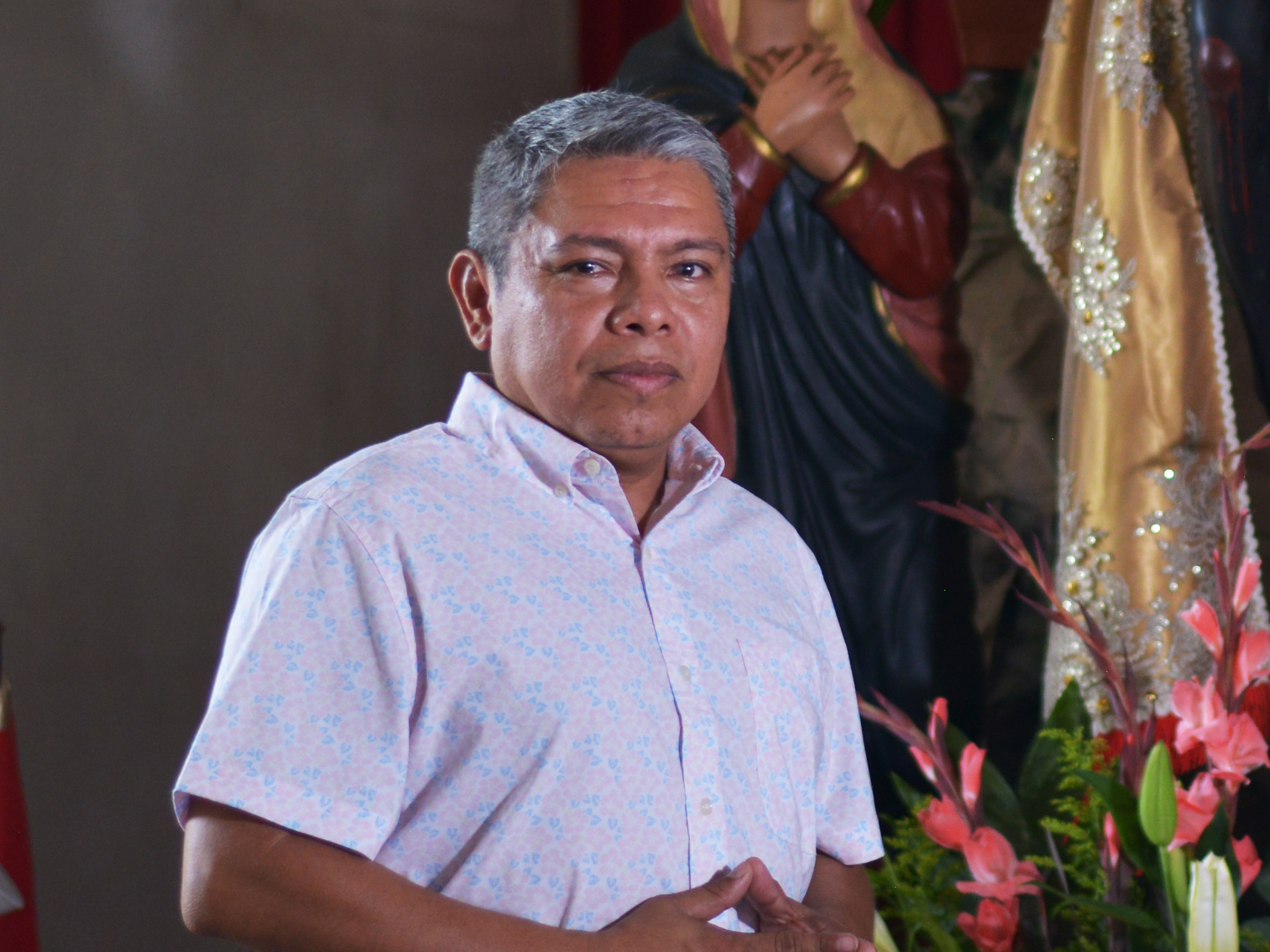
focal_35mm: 168
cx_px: 1037
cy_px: 38
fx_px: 6163
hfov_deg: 11.7
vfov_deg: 8.8
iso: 640
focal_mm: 50
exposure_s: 1/400
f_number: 2
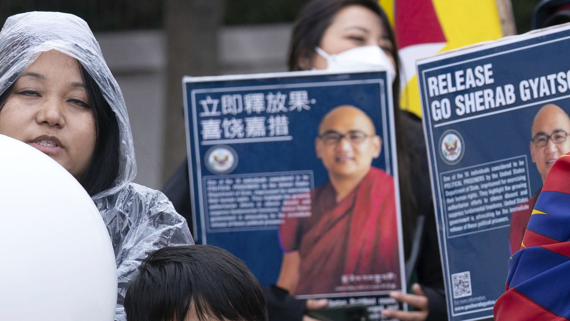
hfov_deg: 6.1
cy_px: 299
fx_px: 5321
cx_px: 778
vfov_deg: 3.5
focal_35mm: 352
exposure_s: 1/500
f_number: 5
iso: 250
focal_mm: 109
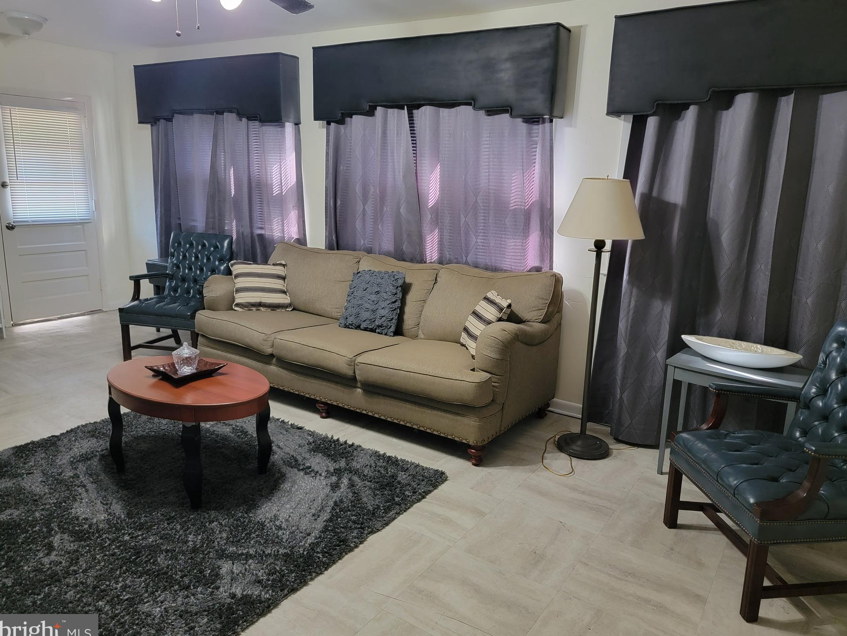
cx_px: 432
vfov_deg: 54.9
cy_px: 318
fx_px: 612
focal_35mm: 25
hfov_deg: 69.4
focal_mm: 6.7
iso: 400
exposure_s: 1/40
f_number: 1.8
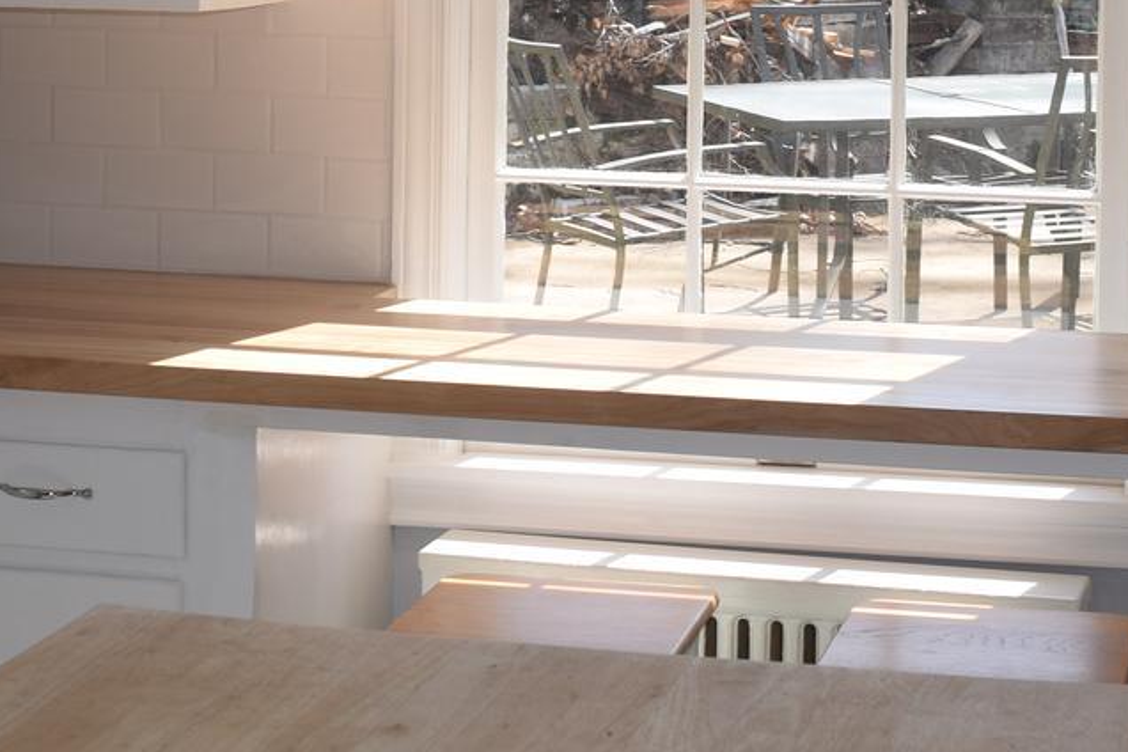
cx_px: 780
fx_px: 2726
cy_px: -166
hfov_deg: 23.2
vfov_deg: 15.1
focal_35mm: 87
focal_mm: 18
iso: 100
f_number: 5.6
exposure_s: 1/125
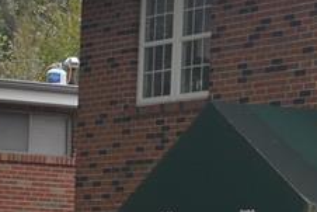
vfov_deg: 5.6
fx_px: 2159
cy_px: 118
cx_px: 88
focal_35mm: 245
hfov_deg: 8.4
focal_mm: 34
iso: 140
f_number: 5
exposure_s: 1/125
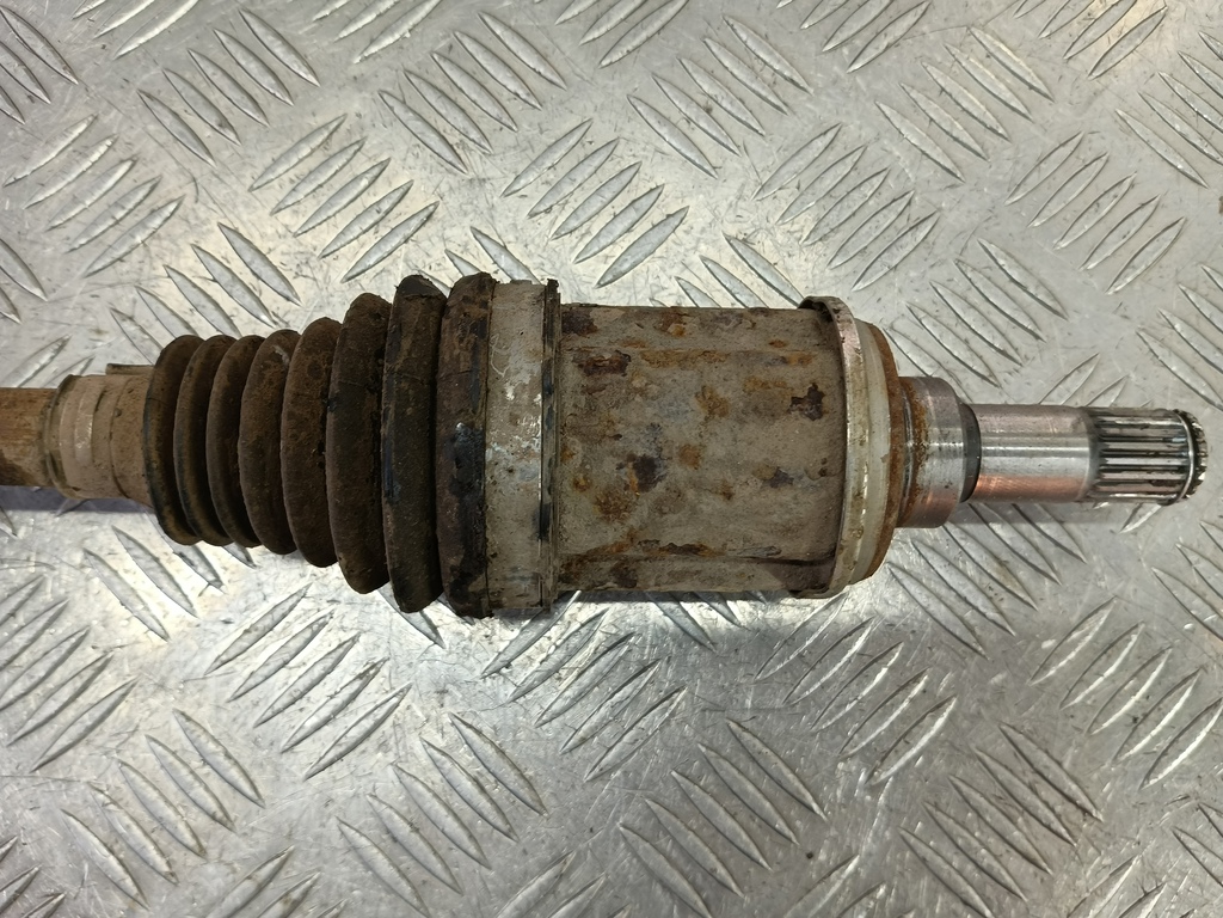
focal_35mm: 23
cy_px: 459
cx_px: 612
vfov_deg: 58.9
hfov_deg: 73.9
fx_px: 813
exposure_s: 1/50
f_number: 1.6
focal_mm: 4.11
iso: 107
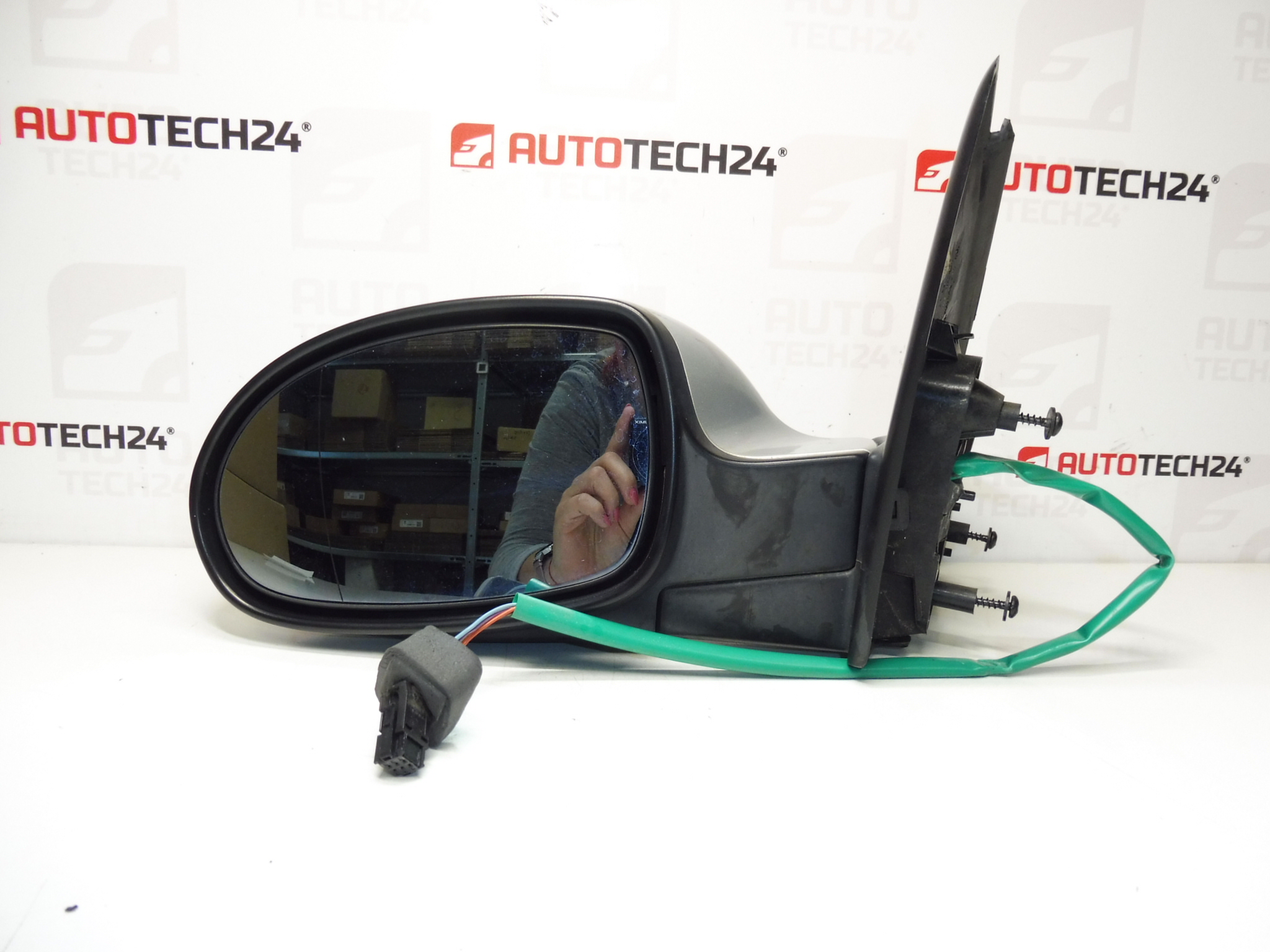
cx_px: 635
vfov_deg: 54.9
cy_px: 476
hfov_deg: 69.4
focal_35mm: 25
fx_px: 917
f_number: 3.5
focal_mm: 4.4
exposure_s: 1/60
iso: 200
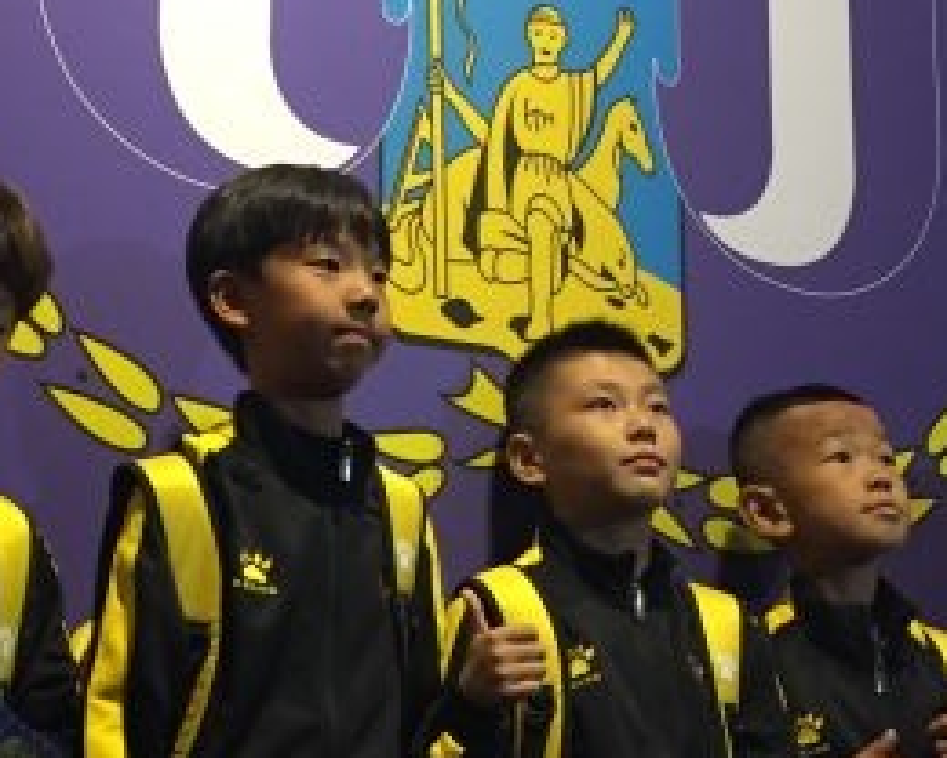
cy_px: 292
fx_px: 2438
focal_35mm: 87
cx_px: 248
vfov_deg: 17.6
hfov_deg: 21.8
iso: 200
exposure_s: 1/33
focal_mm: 4.15
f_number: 2.2
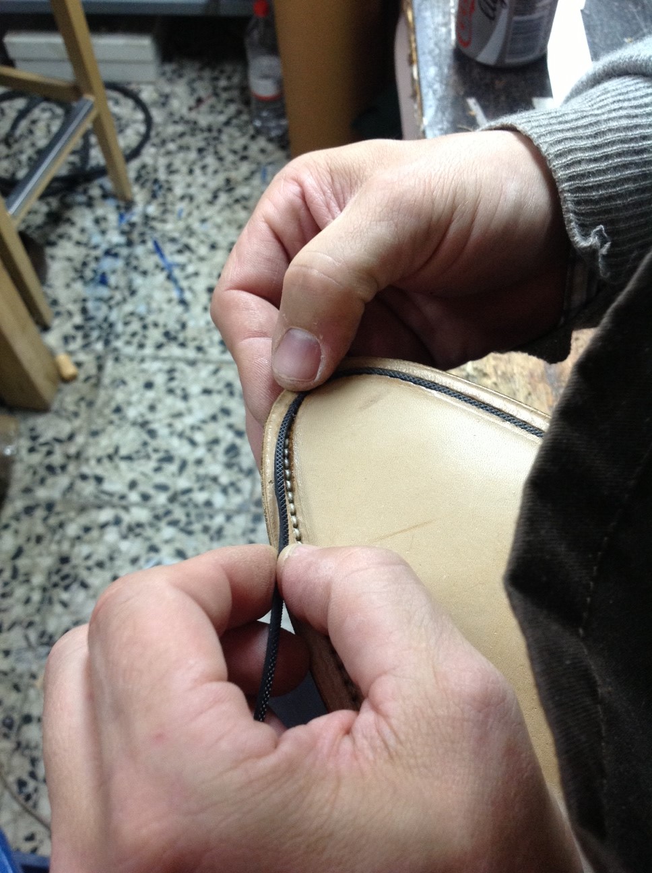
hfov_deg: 40.6
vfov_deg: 52.7
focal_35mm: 35
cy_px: 436
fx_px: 881
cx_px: 326
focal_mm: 4.28
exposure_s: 1/17
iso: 125
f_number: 2.4
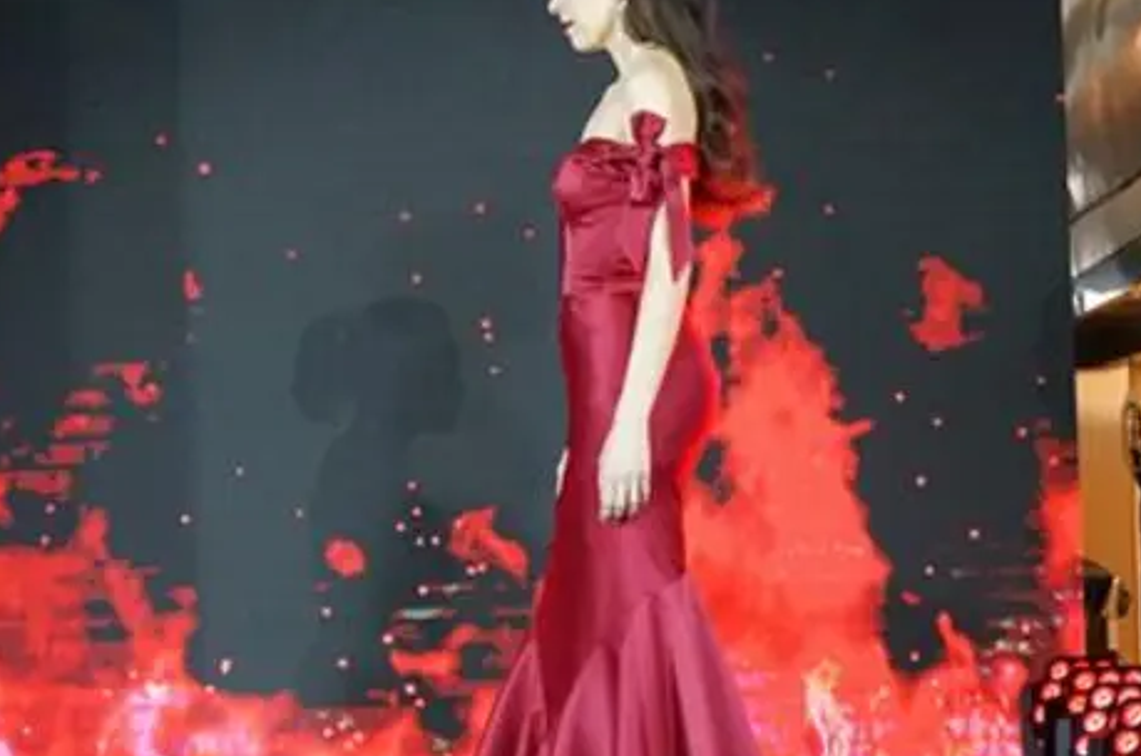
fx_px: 3764
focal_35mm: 119
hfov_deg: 17.1
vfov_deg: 11.5
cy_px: 476
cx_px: 288
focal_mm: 70
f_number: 5.6
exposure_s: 1/400
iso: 5000
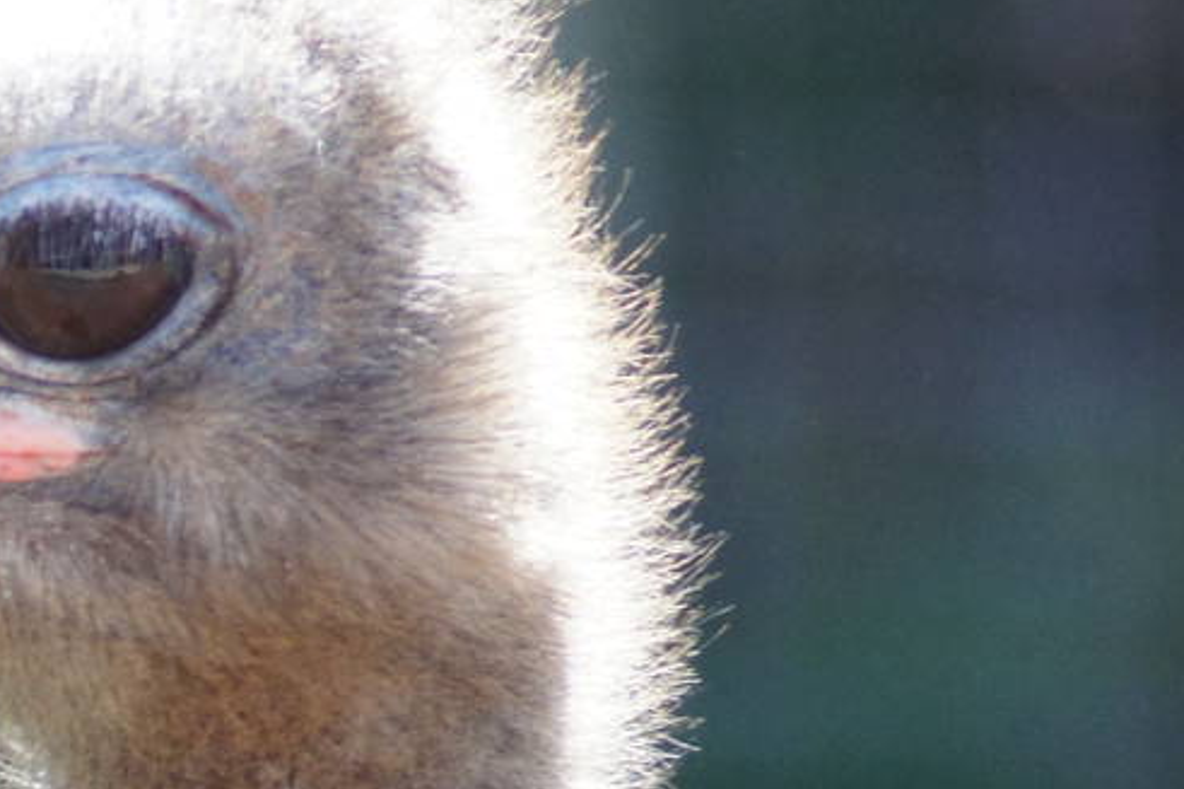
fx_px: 40207
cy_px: 436
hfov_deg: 1.7
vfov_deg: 1.1
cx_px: 166
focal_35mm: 1223
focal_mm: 250
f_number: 5.6
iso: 800
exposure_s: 1/400
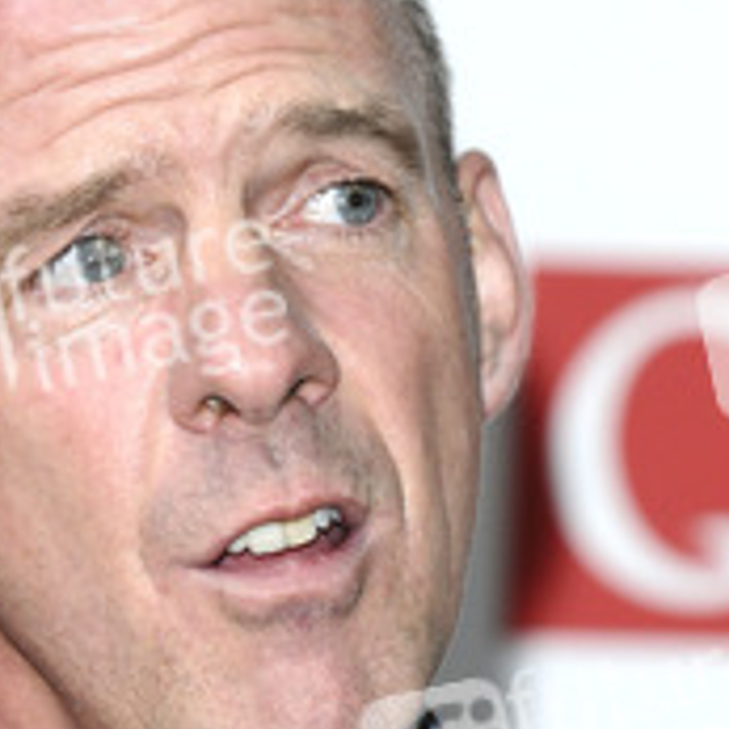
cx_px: 196
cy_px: 531
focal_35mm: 331
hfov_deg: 5.3
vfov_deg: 5.3
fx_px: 7886
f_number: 4.5
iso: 320
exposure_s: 1/200
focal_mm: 112
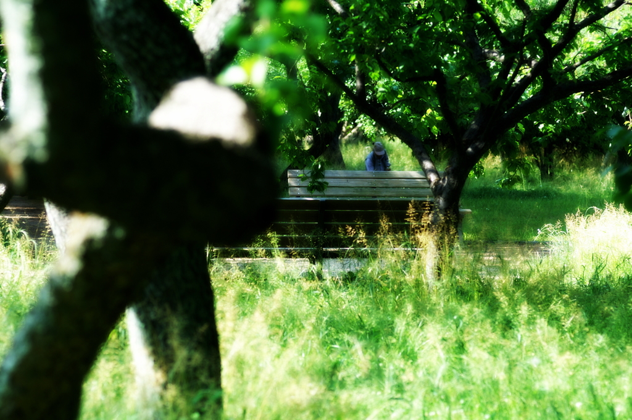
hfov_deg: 13.7
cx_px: 316
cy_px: 210
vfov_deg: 9.1
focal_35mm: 150
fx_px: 2630
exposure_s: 1/200
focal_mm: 100
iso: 125
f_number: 4
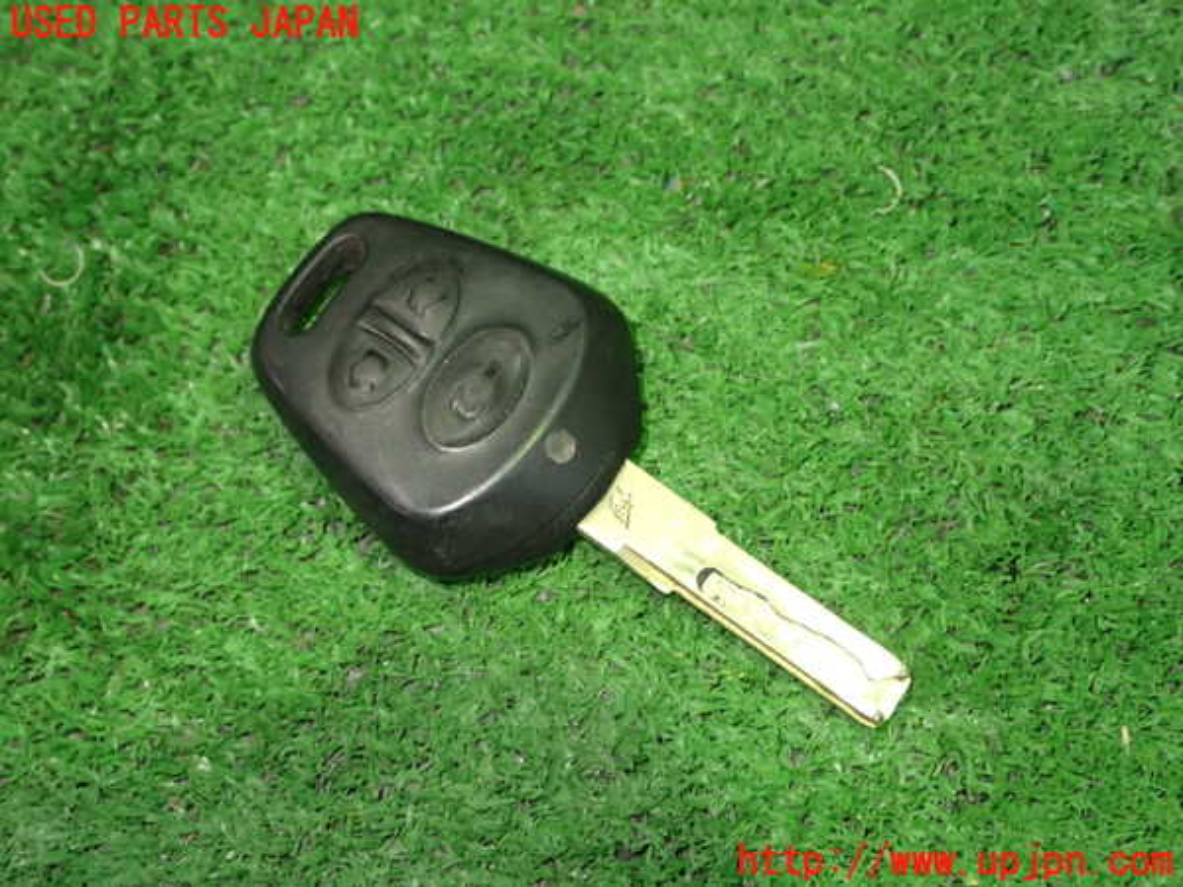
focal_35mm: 50
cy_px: 444
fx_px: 1709
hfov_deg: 38.2
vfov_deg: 29.1
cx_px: 592
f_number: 3.2
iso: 800
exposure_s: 1/50
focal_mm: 9.01
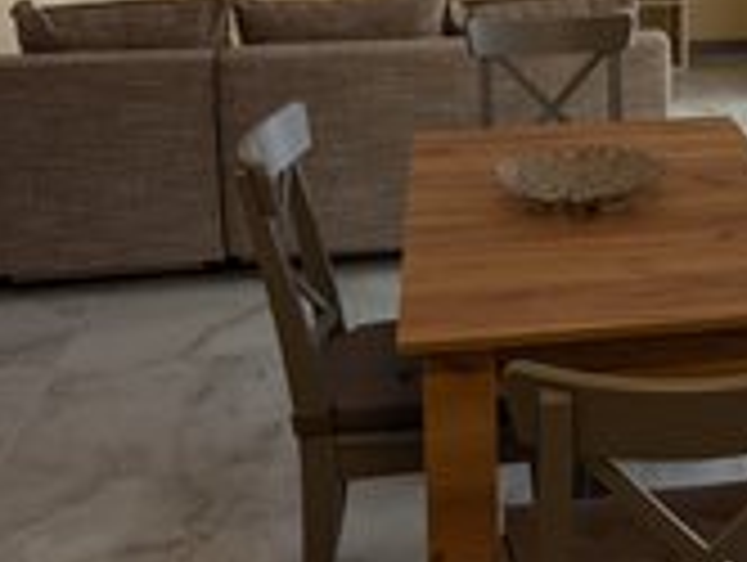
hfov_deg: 30.9
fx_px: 1253
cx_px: 738
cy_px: -11
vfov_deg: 24.1
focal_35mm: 58
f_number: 1.68
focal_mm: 6.9
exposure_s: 1/61.8
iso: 21
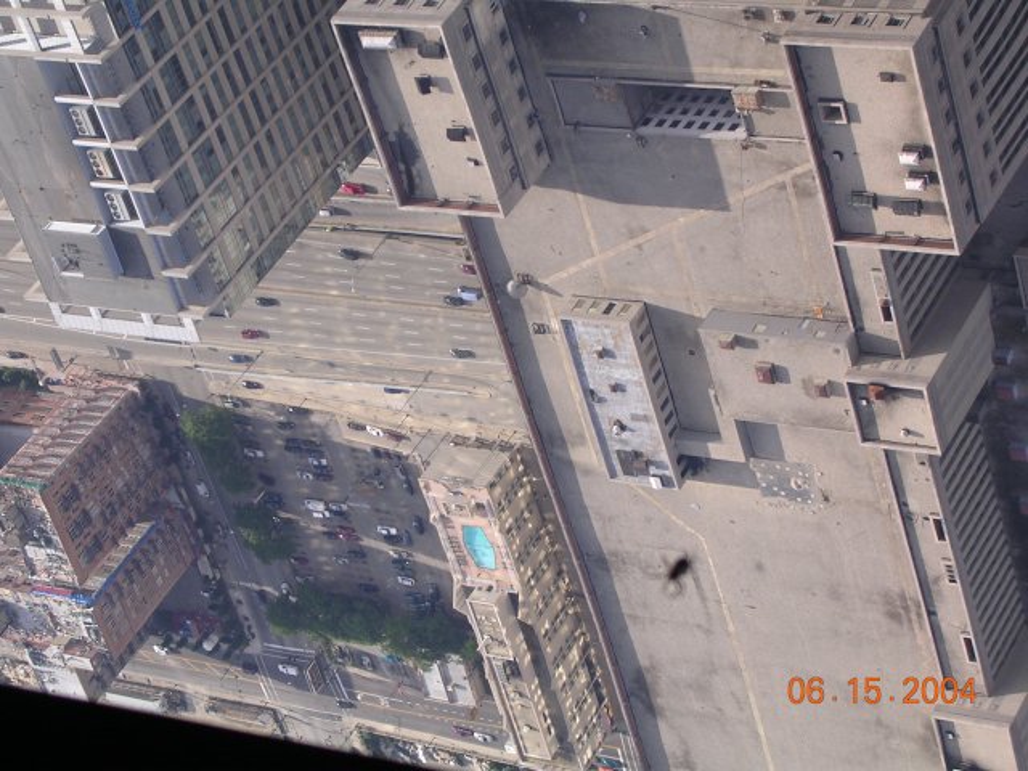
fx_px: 3267
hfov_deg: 17.9
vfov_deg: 13.5
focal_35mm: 110
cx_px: 514
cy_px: 386
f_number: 4.8
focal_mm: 16.7
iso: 100
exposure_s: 1/126
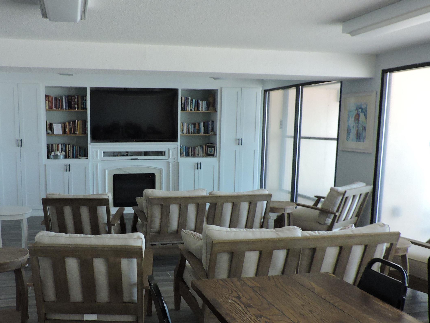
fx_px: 435
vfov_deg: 40.5
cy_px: 192
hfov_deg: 51.9
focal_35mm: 35
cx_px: 153
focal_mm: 4.3
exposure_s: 1/13
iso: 400
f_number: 3
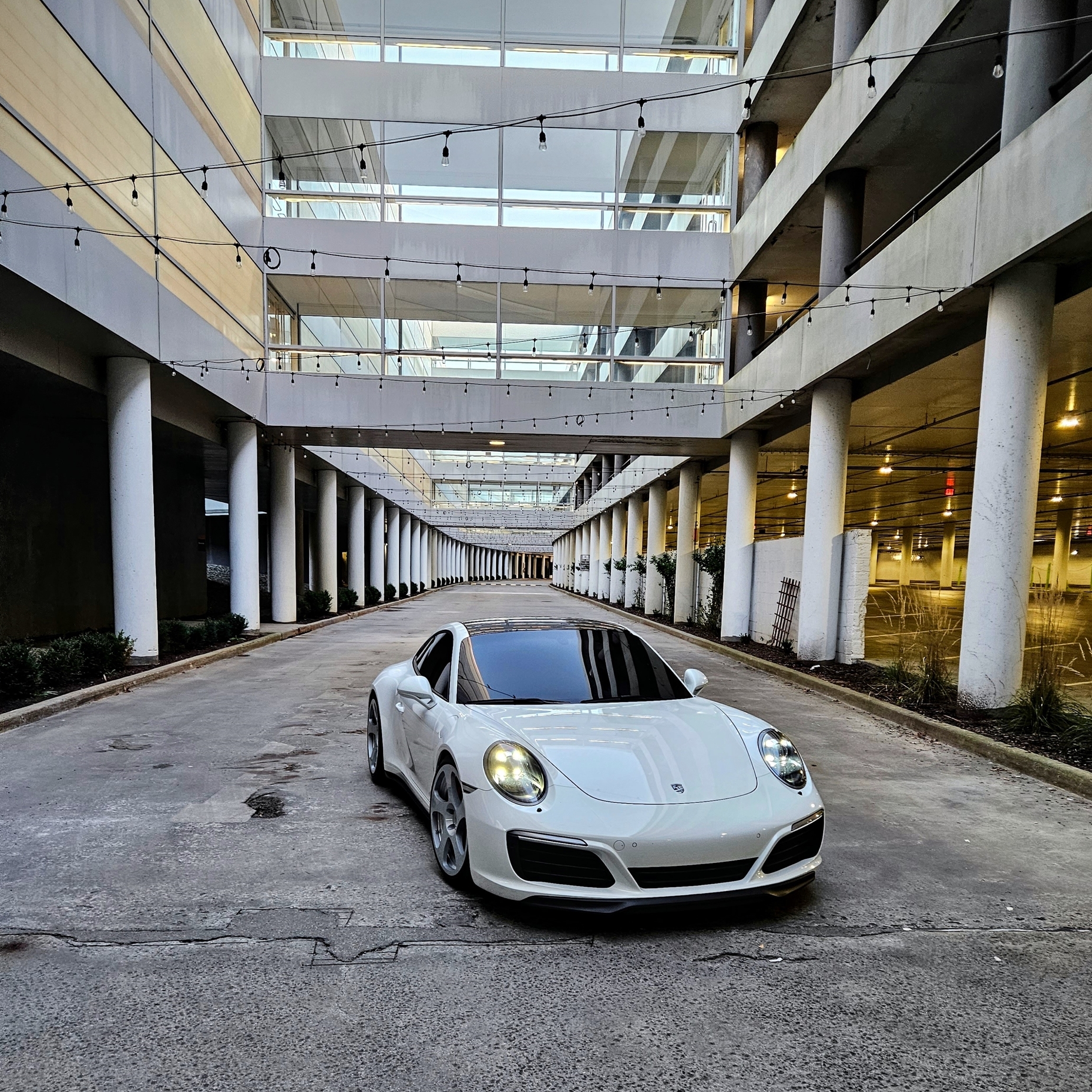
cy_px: 690
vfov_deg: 56.5
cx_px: 553
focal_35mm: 28
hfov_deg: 57.3
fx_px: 999
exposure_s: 1/120
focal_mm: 5.4
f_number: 1.8
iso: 320
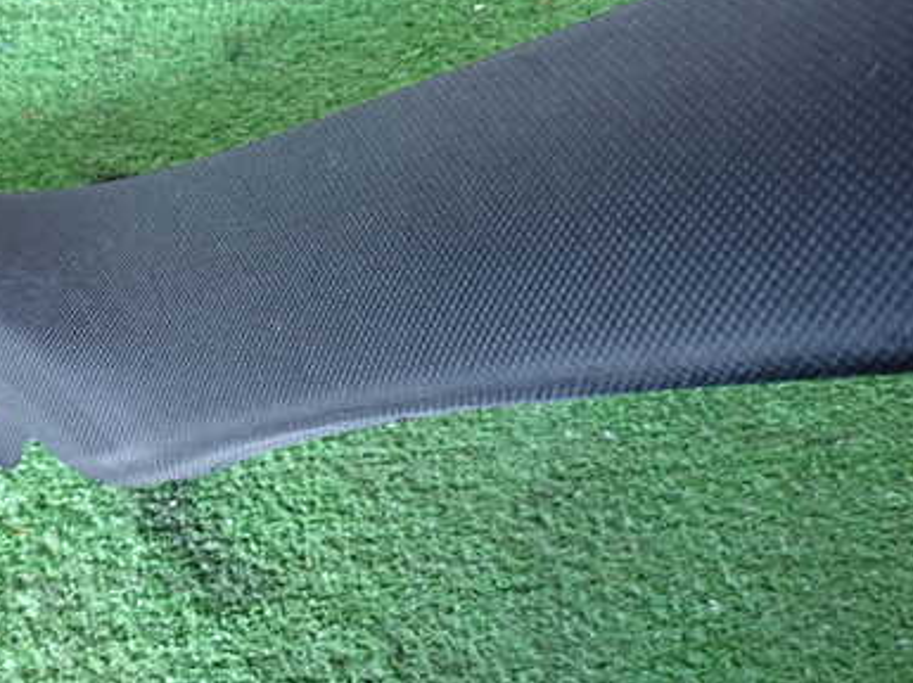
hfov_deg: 46.8
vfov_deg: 36.6
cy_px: 273
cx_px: 277
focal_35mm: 39
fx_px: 1028
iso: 320
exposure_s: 1/30
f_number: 2
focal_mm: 4.5
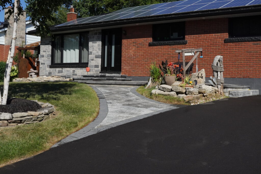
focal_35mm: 42
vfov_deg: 31.9
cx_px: 130
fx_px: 305
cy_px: 87
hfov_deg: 46.4
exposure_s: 1/4000
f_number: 13
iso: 1600
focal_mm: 28
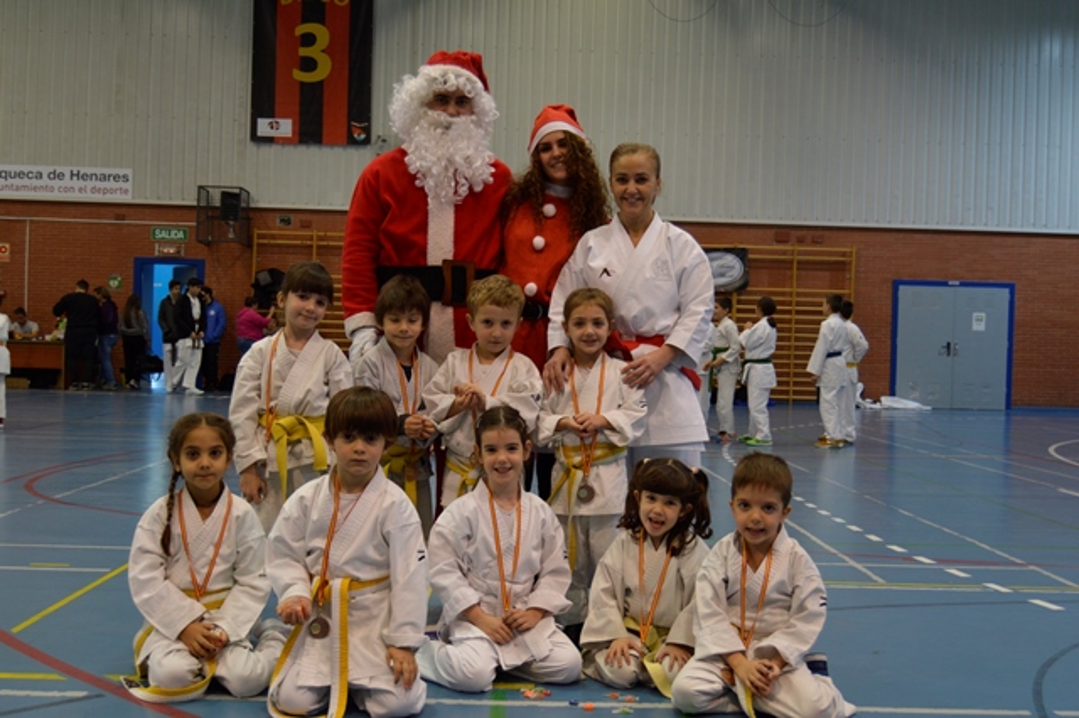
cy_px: 359
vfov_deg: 34.2
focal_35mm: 39
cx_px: 540
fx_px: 1168
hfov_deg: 49.6
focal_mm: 26
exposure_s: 1/60
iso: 640
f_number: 4
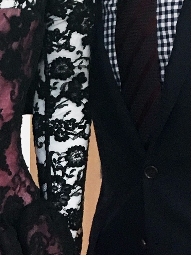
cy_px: 297
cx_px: -89
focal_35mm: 156
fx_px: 1148
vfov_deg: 12.4
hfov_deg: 9.3
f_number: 2.2
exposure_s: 1/30
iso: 100
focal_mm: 4.15
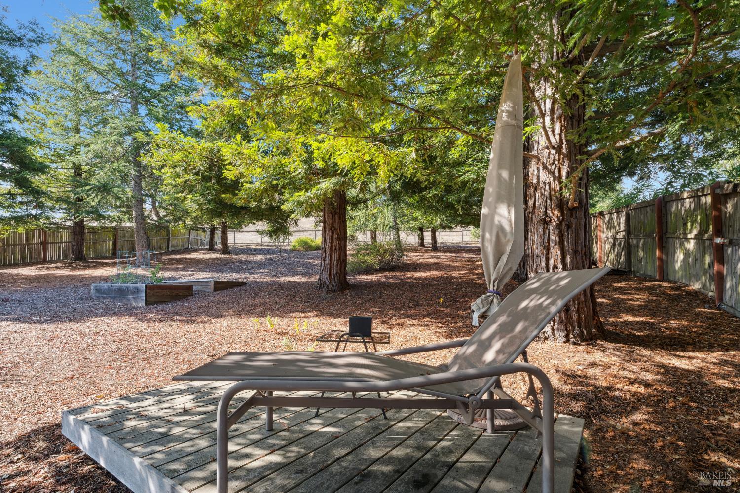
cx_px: 370
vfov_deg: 73.7
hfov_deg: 96.7
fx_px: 329
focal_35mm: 16
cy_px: 246
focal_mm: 16
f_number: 11
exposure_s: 1/60
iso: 320
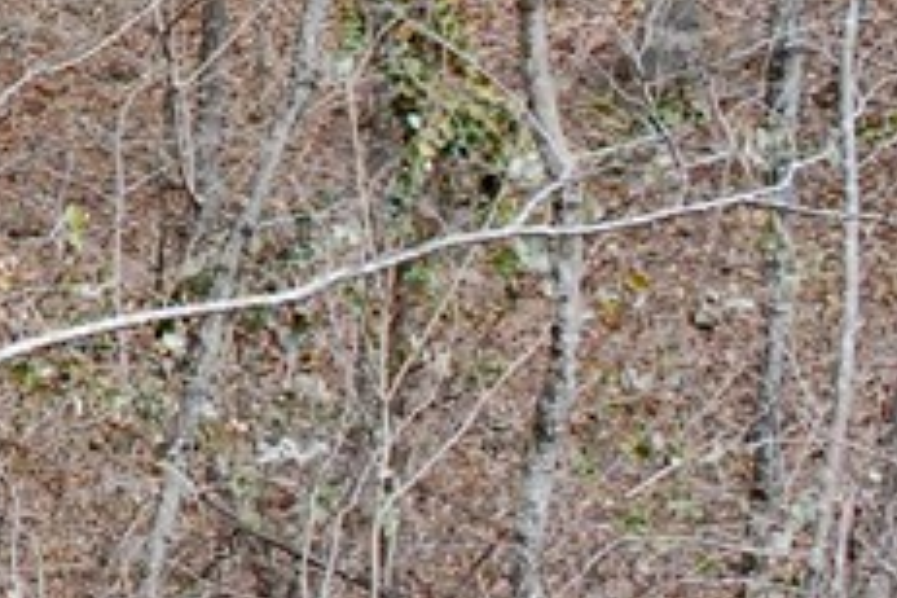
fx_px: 4908
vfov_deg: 6.9
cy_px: -283
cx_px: -1179
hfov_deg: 9.4
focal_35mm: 197
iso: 2000
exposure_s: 1/640
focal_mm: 28
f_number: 11
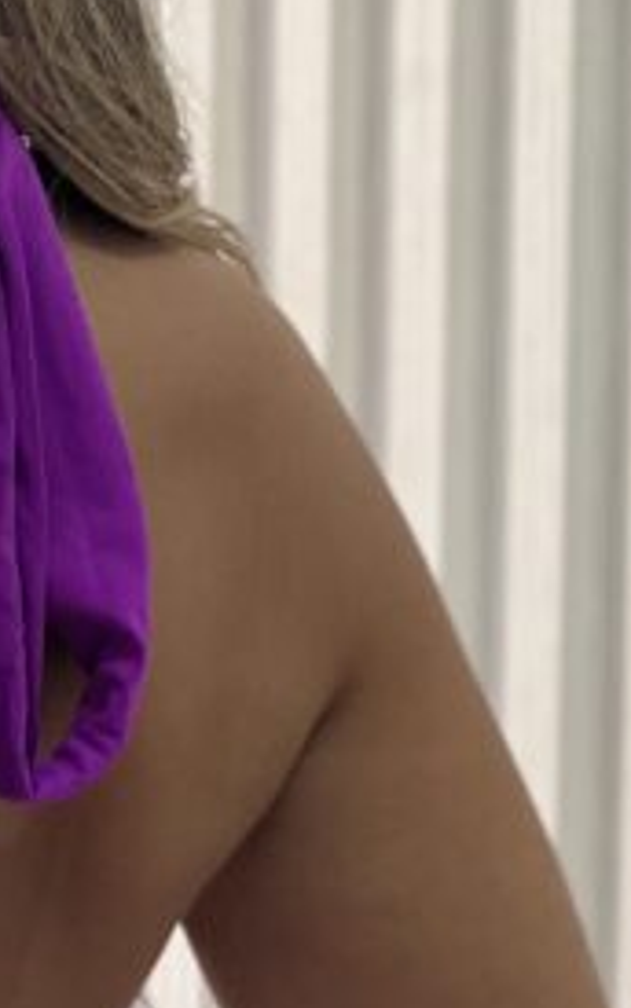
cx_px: -319
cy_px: 750
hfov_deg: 4.7
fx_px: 7618
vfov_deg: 7.6
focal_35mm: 277
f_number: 2.8
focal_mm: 9
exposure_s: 1/120
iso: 64
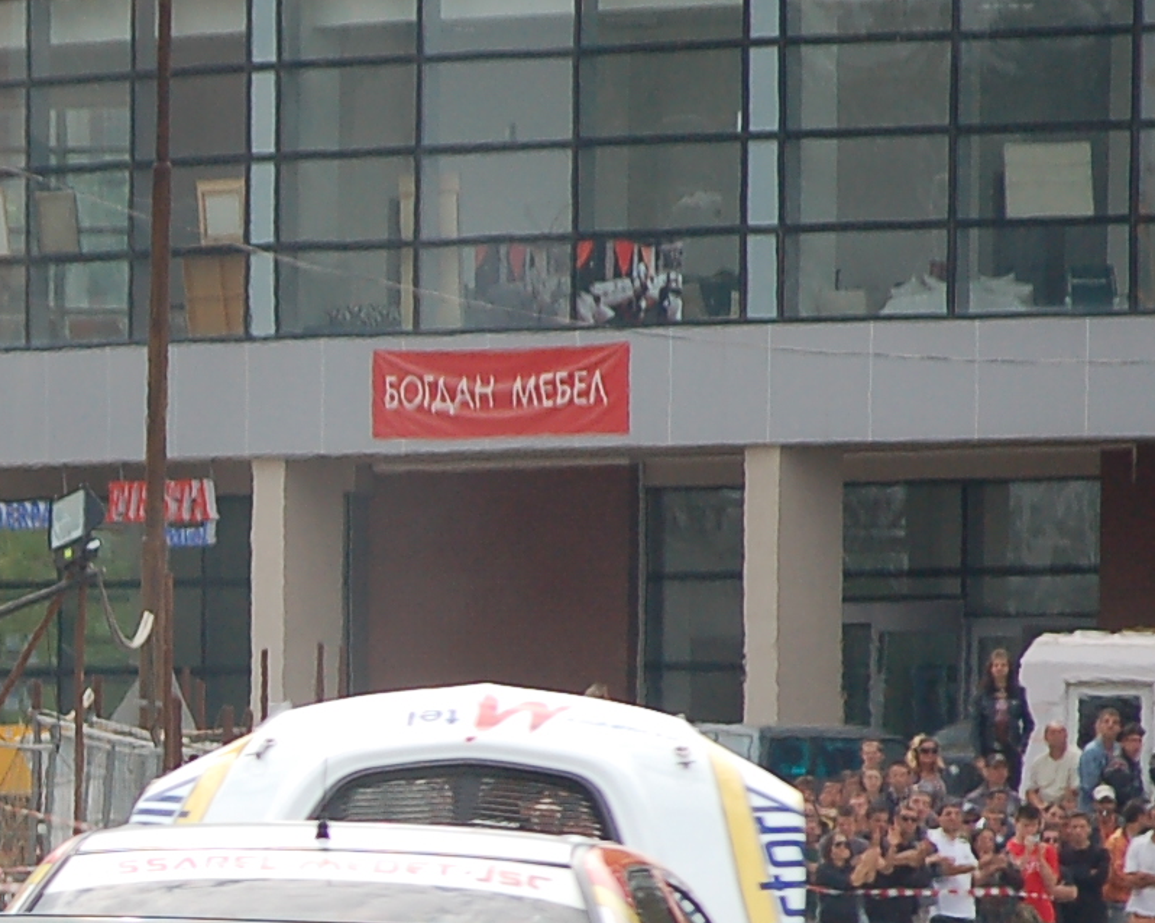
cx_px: -492
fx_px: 19028
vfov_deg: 2.8
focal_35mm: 557
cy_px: 1130
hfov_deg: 3.5
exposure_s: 1/1000
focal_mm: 105
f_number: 4.8
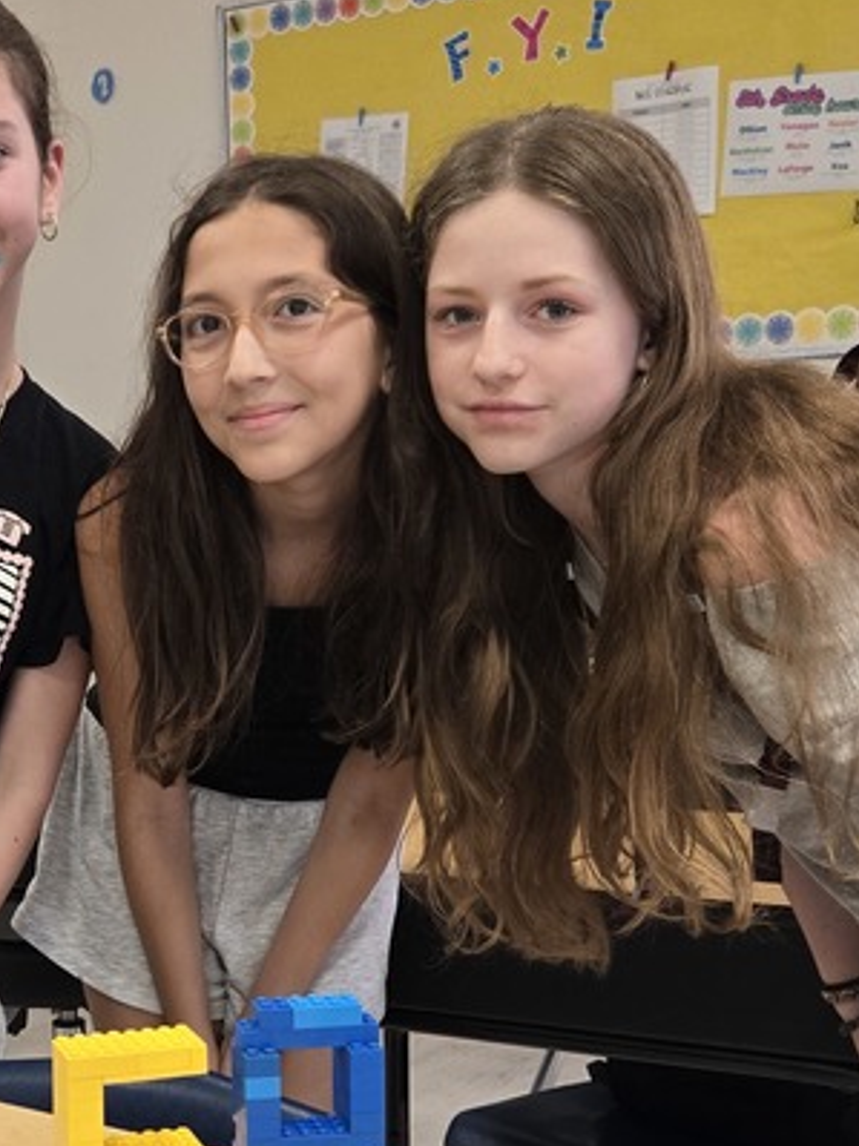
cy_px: 790
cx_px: 80
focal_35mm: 59
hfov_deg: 24.1
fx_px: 1953
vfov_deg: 32.4
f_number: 1.8
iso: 200
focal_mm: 5.4
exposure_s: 1/120
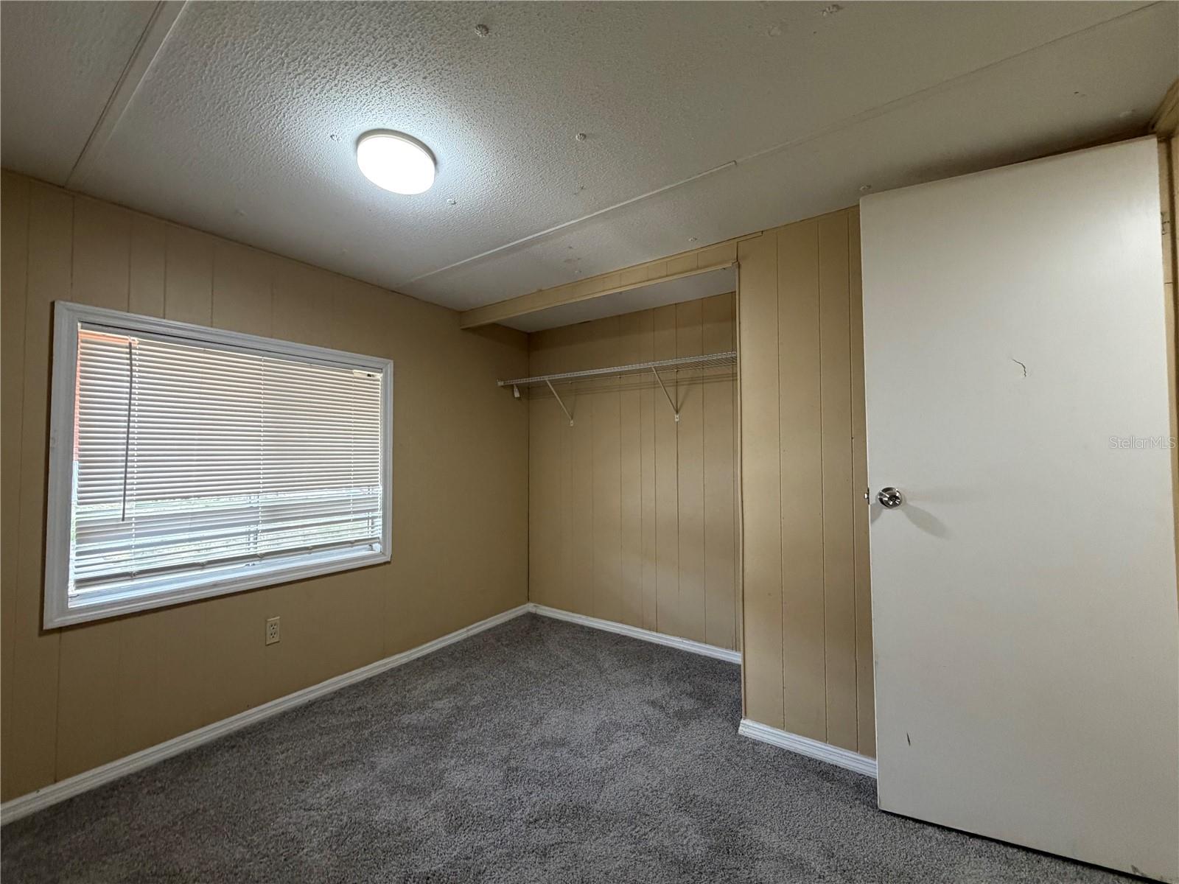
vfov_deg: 85.7
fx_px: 477
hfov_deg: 102.1
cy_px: 442
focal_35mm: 14
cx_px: 590
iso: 320
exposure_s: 1/120
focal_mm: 2.22
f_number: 2.2
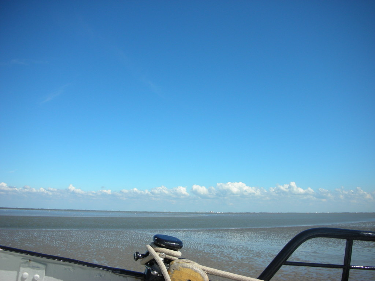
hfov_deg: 52.6
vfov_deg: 40.7
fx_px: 379
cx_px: 188
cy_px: 140
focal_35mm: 35
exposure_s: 1/110
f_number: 8.5
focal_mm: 5.8
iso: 50
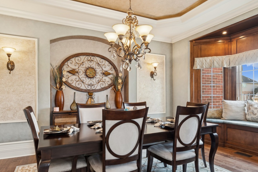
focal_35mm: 22
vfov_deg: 57.0
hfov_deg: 78.6
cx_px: 130
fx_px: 158
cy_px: 98
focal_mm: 12
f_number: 8
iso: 250
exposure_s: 1/8
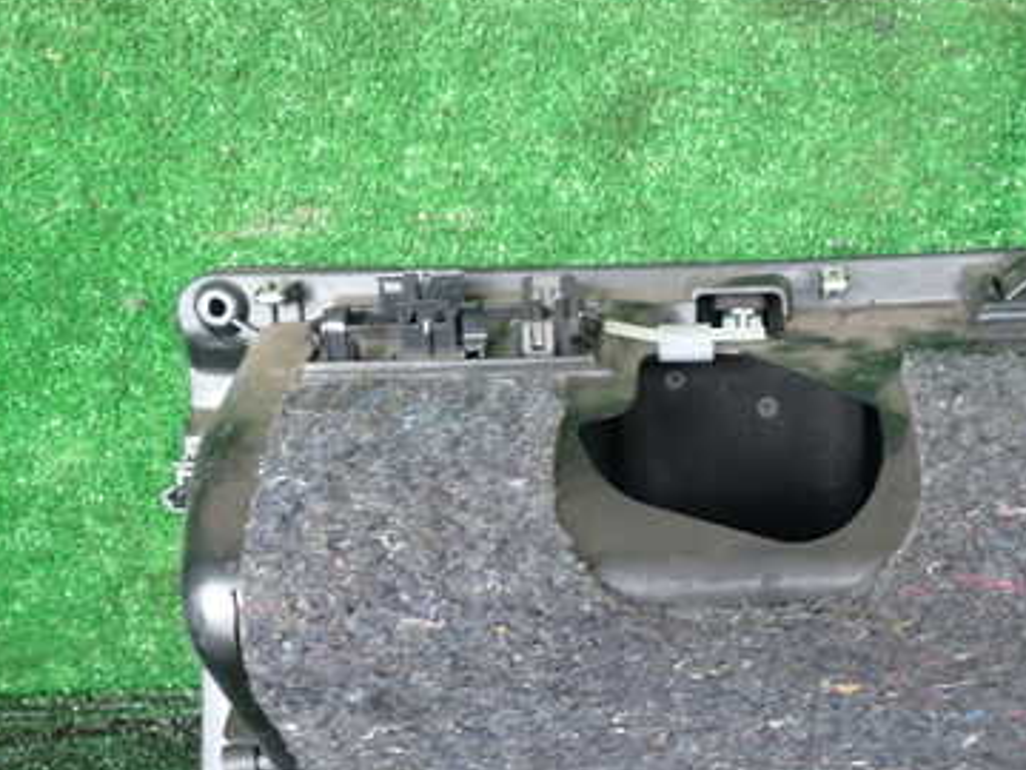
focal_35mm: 50
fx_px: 1482
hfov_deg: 37.5
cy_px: 508
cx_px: 727
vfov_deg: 28.9
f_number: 2.3
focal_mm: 5.4
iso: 200
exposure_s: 1/40
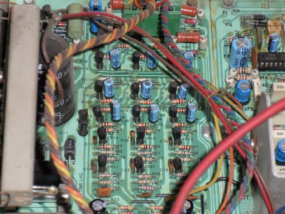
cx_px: 142
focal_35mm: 140
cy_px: 107
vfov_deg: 10.6
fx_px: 1153
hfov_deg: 14.1
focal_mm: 25
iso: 400
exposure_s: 1/60
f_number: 16.4
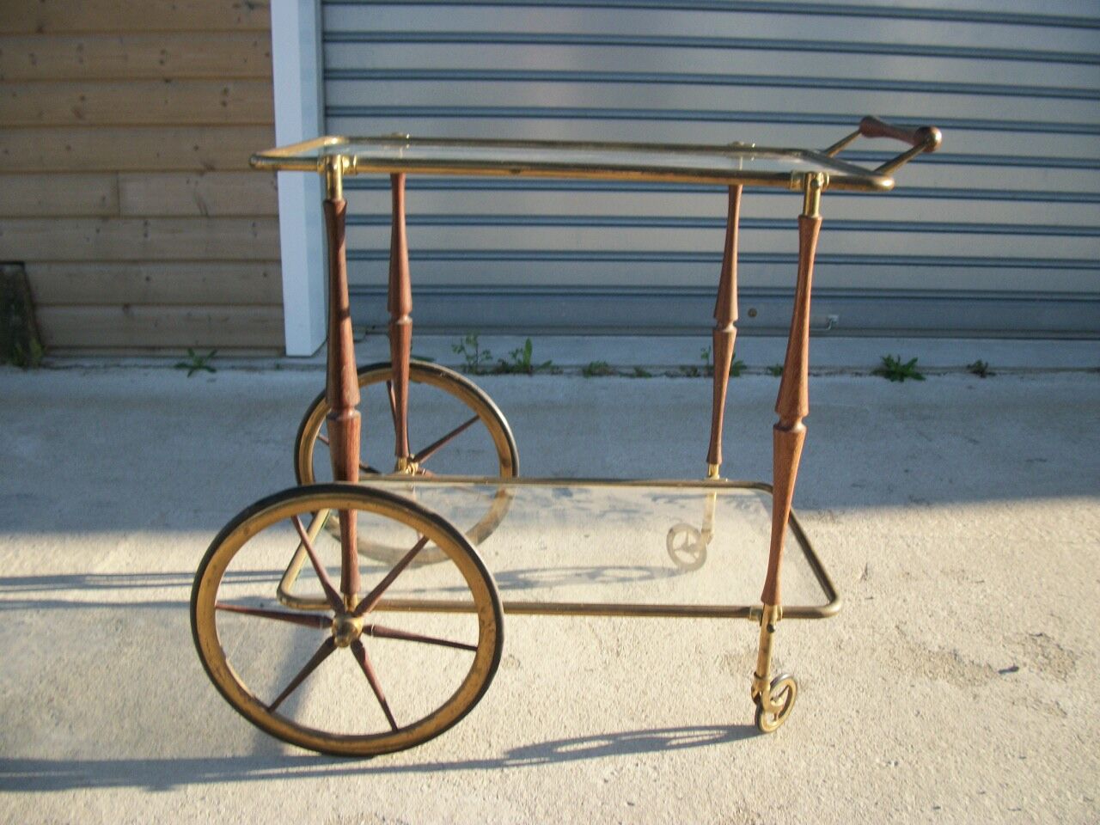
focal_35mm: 32
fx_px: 1017
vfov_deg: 44.2
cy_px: 412
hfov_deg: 56.8
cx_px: 550
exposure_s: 1/60
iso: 80
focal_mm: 5.7
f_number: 8.8
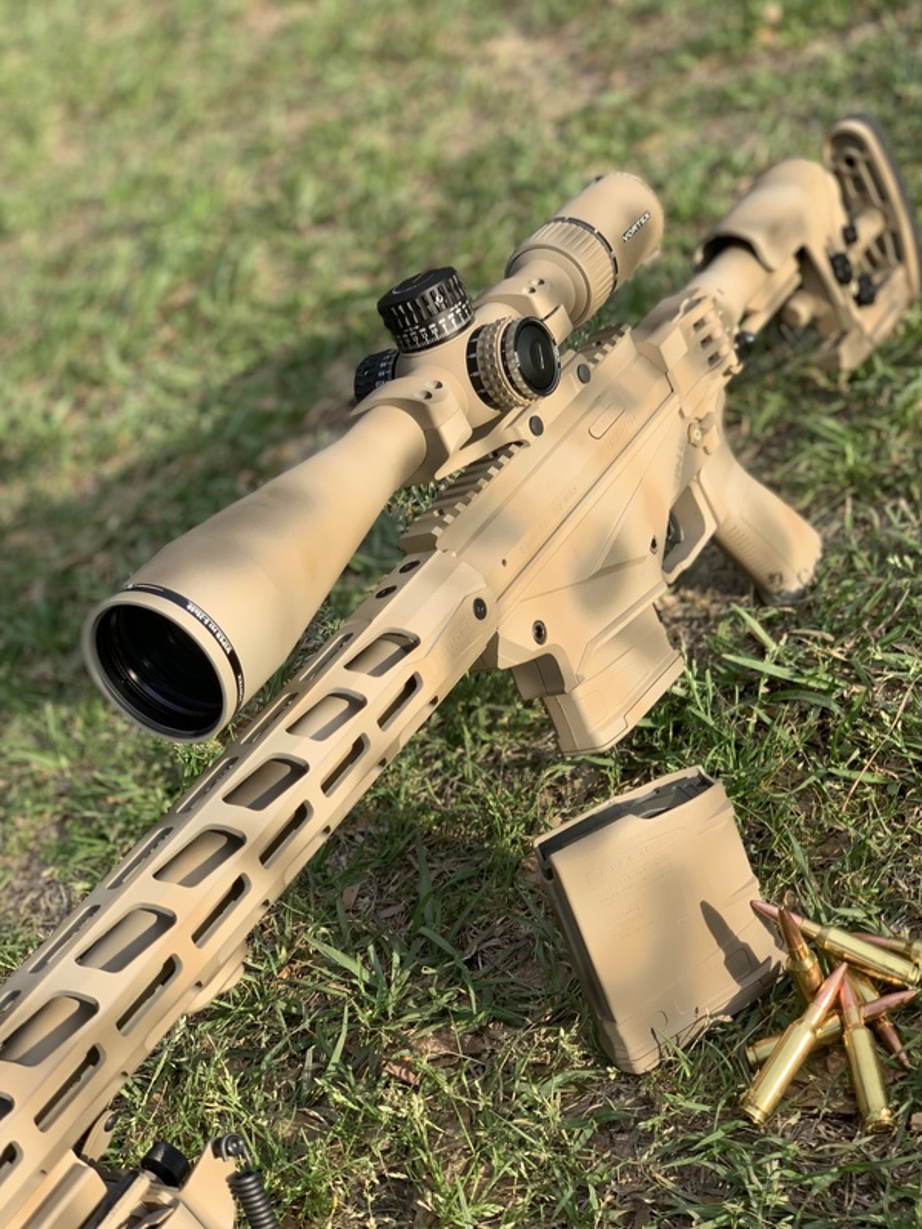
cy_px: 614
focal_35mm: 52
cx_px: 461
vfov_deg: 36.8
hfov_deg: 28.0
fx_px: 1847
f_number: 2.4
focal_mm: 6
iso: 16
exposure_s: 1/311
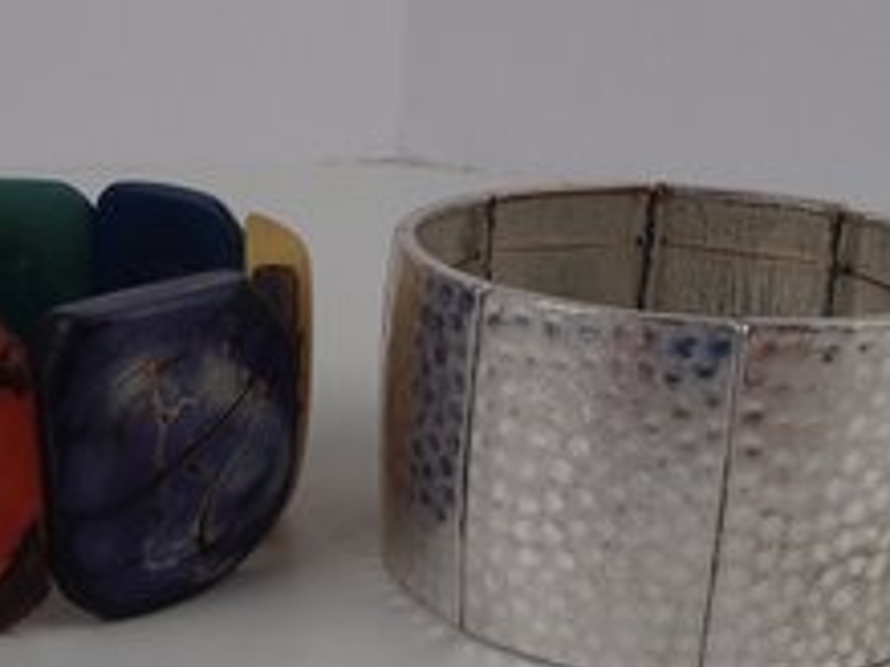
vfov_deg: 25.1
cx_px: 360
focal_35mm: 58
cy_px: 425
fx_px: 1490
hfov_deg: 33.2
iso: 200
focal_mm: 6.64
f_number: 4.7
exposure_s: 1/160
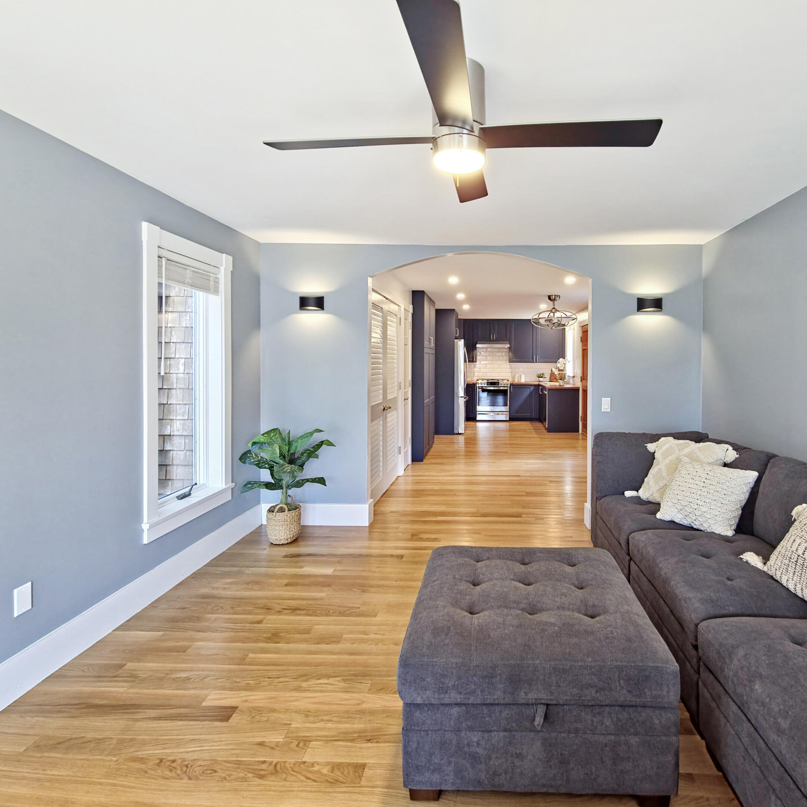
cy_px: 392
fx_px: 422
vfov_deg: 87.4
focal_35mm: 16
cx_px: 480
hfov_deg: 86.4
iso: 160
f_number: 2.2
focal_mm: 2.2
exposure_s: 1/60
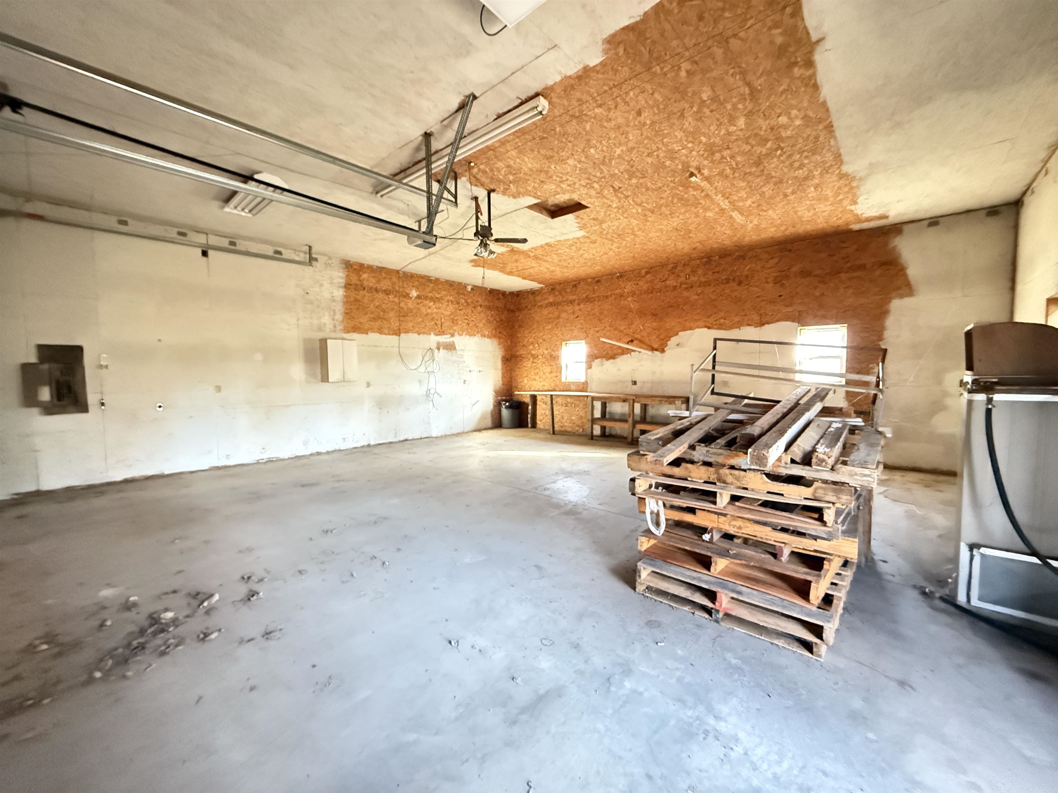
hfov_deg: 102.1
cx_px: 529
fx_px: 428
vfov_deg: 85.7
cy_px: 396
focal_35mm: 14
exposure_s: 1/30
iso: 1600
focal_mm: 2.22
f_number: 2.2
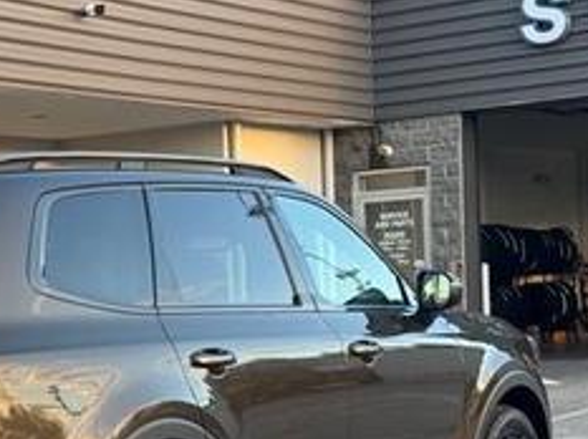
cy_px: 416
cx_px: 30
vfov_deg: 14.0
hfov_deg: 18.5
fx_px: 1764
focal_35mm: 104
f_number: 1.78
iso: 64
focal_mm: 6.76
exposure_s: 1/176
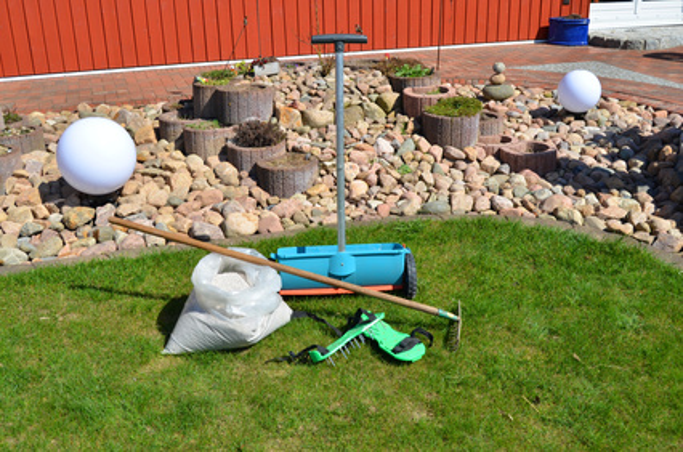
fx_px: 681
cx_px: 342
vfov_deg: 36.7
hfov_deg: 53.2
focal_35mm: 36
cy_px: 226
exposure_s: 1/320
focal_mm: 24
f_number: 9
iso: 100
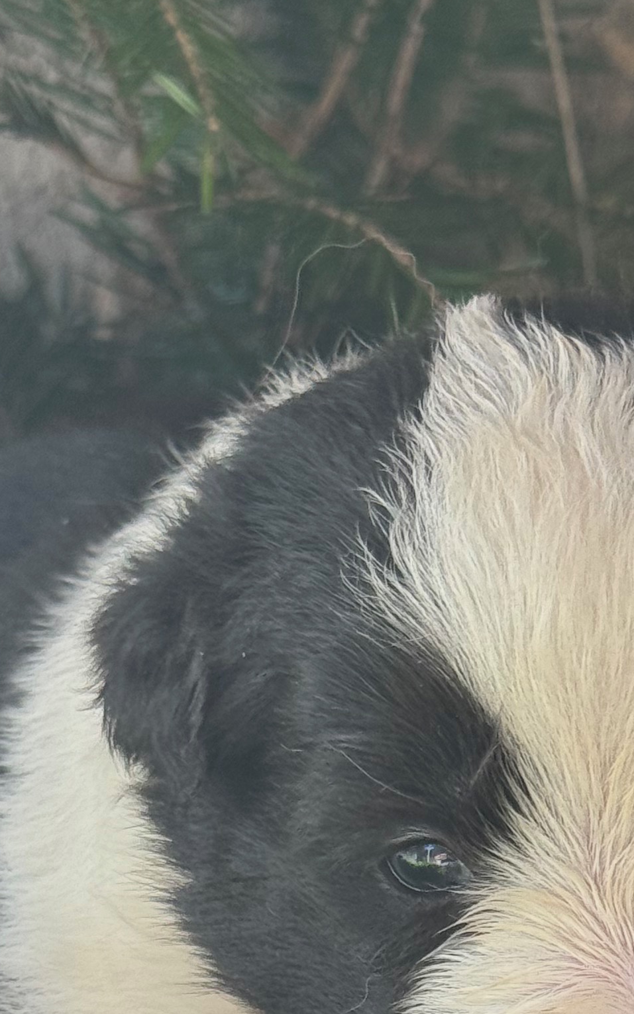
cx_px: 430
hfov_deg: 9.8
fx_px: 3704
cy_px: 1306
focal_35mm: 134
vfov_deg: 14.9
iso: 64
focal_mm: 6.76
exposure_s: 1/121
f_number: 1.78
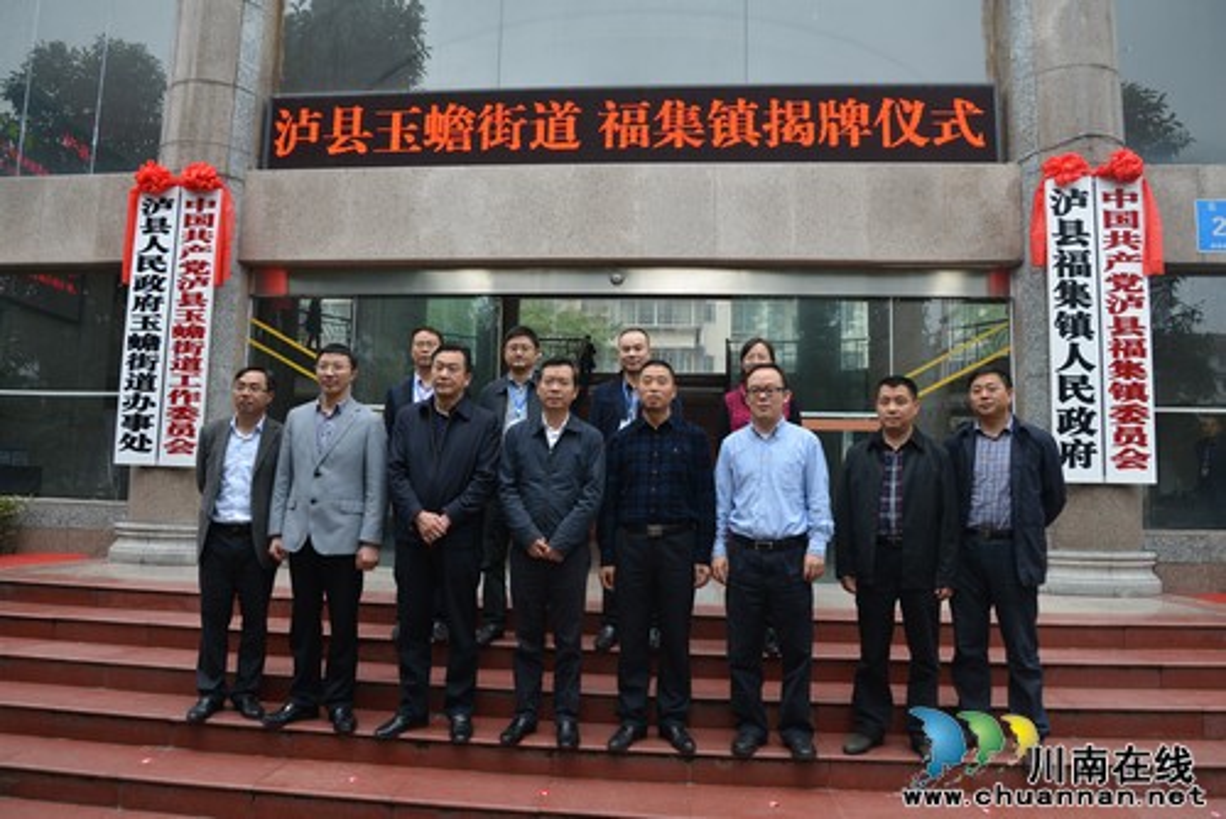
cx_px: 613
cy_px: 410
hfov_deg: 73.7
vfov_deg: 53.2
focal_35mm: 24
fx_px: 818
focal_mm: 24
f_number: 5
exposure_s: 1/100
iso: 400
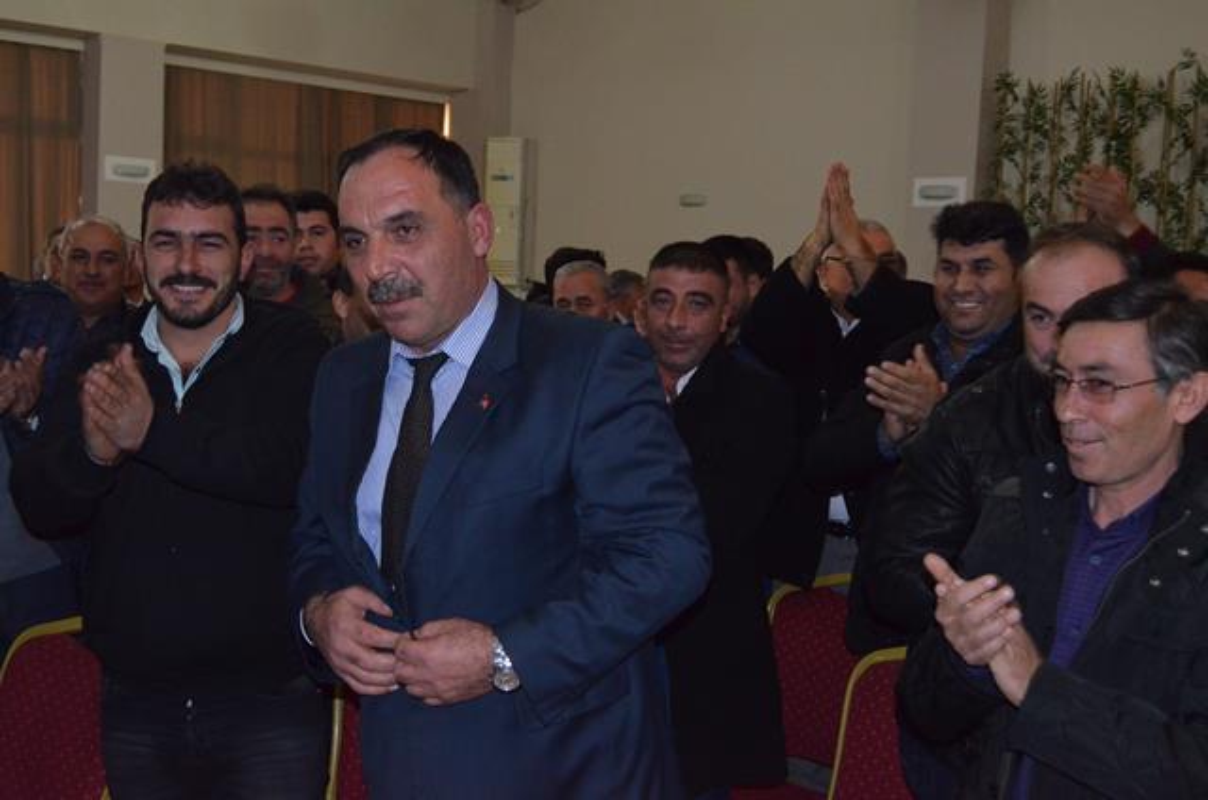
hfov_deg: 46.5
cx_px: 604
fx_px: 1407
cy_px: 400
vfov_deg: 31.8
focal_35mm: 42
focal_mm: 28
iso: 3200
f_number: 4.5
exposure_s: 1/60
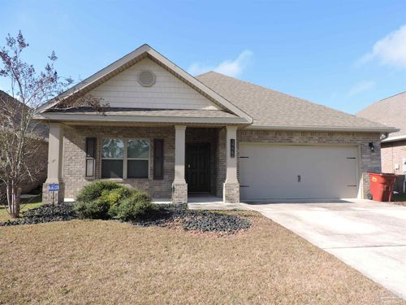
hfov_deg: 71.6
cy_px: 152
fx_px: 281
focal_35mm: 24
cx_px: 203
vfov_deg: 56.8
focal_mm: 4.3
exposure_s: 1/800
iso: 110
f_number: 3
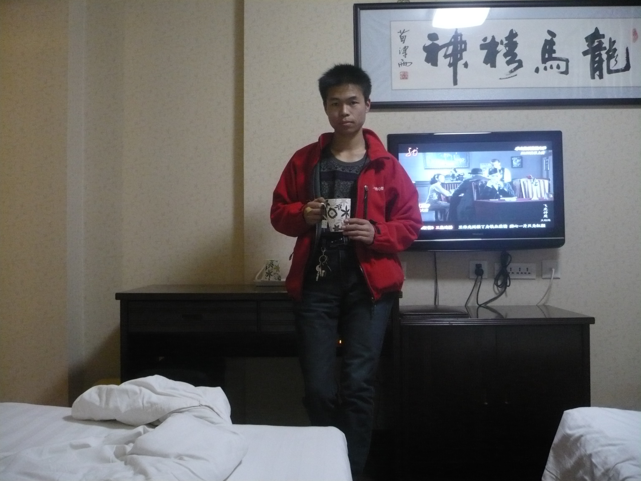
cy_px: 240
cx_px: 320
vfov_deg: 40.7
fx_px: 648
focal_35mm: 35
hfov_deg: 52.6
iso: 400
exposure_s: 1/5
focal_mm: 5.8
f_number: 2.8
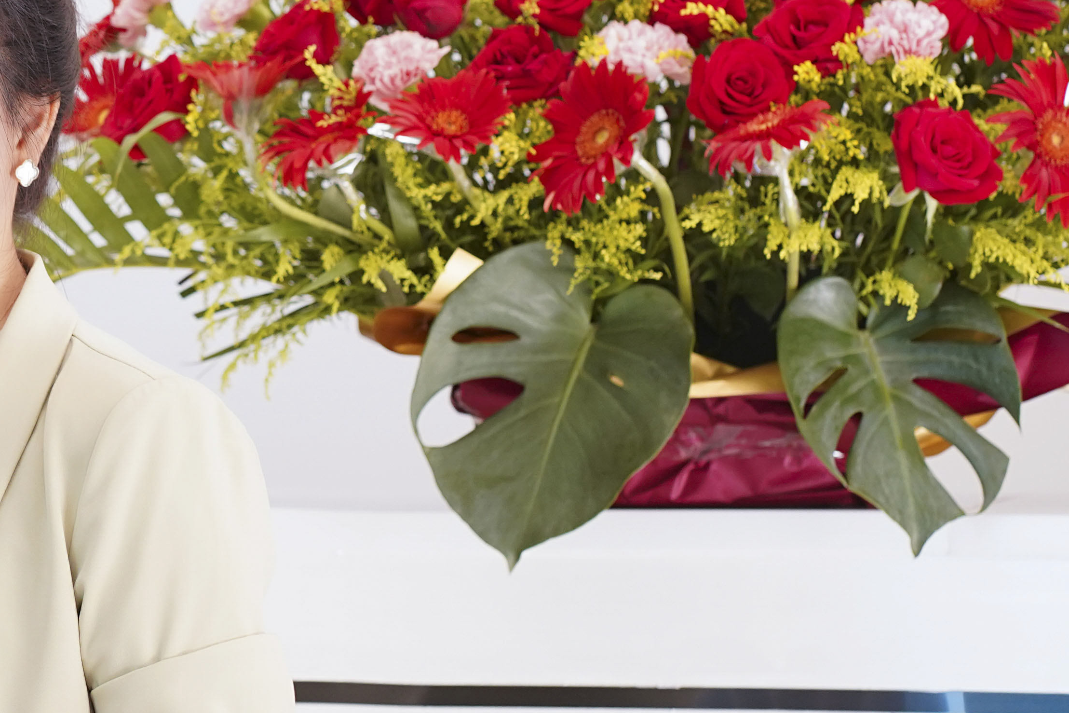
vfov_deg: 6.0
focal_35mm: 230
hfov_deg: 8.8
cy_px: 138
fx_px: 6829
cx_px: -270
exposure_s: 1/160
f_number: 4.5
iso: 1000
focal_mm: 85
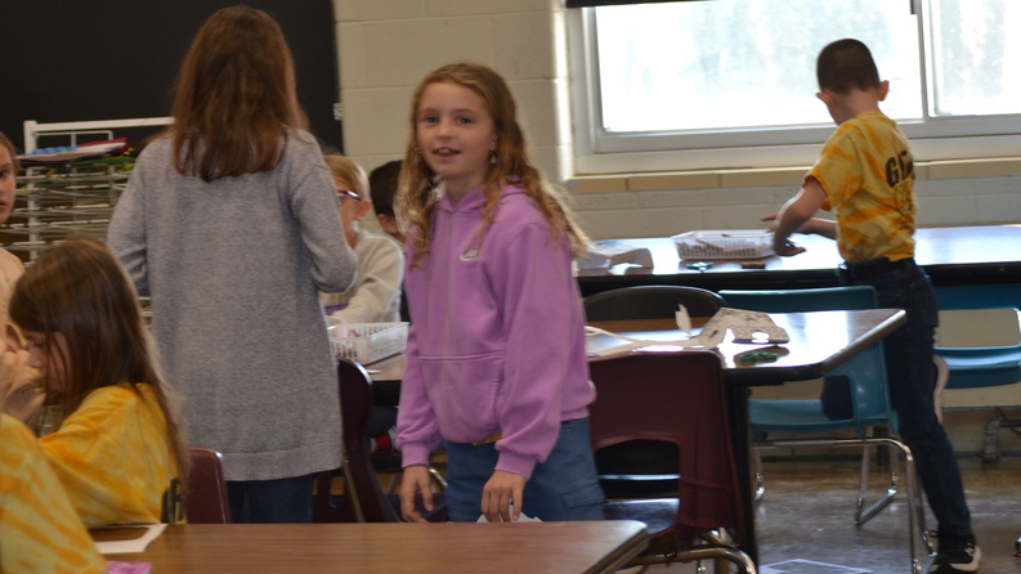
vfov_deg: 10.8
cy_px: 227
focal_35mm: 112
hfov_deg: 19.1
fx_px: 3023
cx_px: 394
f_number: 4
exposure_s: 1/60
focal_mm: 55
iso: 400
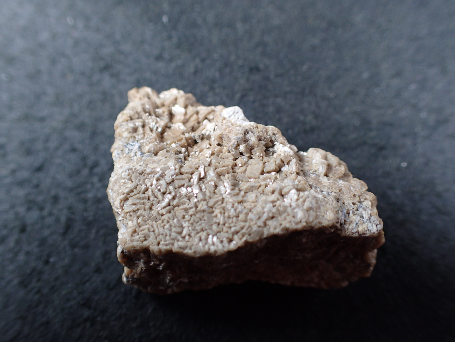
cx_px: 228
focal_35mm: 30
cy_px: 171
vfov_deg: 46.8
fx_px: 394
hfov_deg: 60.0
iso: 200
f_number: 2.3
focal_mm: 5.5
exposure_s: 1/125
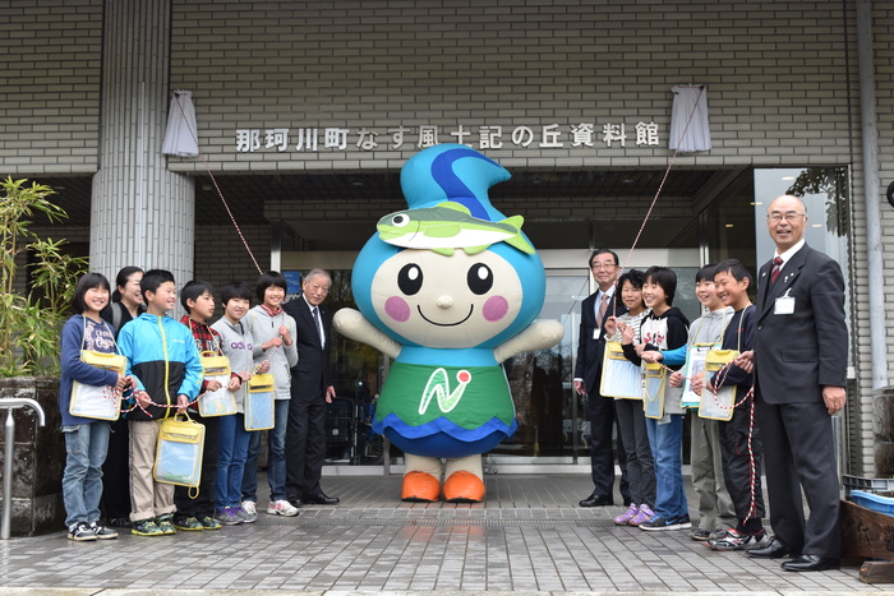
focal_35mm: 46
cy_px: 298
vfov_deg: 29.0
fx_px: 1155
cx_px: 447
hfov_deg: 42.3
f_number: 8
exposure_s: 1/250
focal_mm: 31
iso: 400
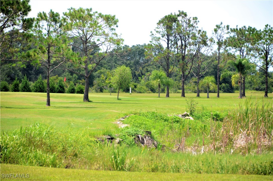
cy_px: 90
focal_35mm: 232
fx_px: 1759
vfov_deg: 5.9
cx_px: 136
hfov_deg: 8.9
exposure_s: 1/125
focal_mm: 155
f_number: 6
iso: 100
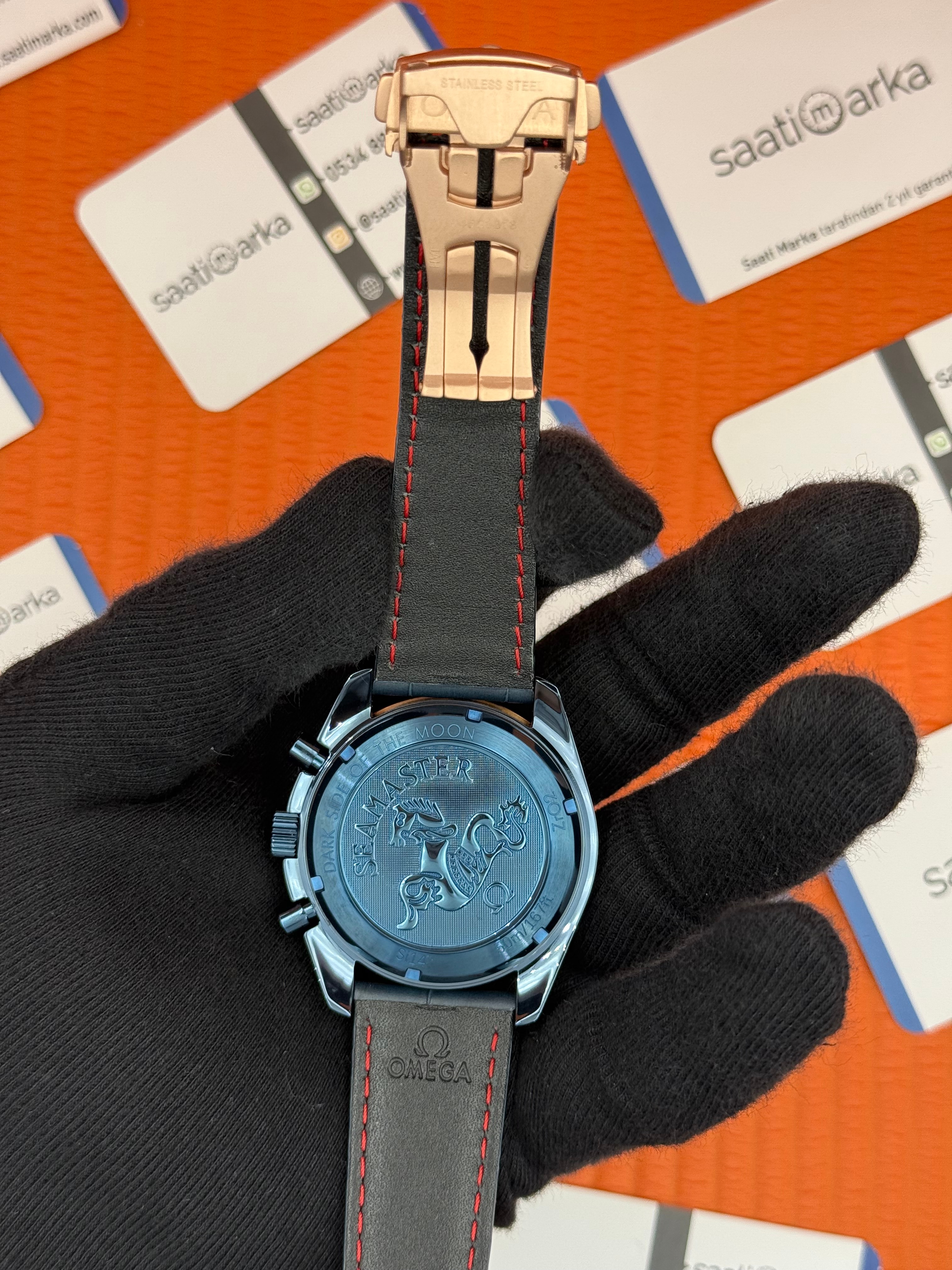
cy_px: 635
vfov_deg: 39.7
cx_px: 476
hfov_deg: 30.3
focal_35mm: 48
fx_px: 1760
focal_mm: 6.76
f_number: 1.78
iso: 80
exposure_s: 1/128
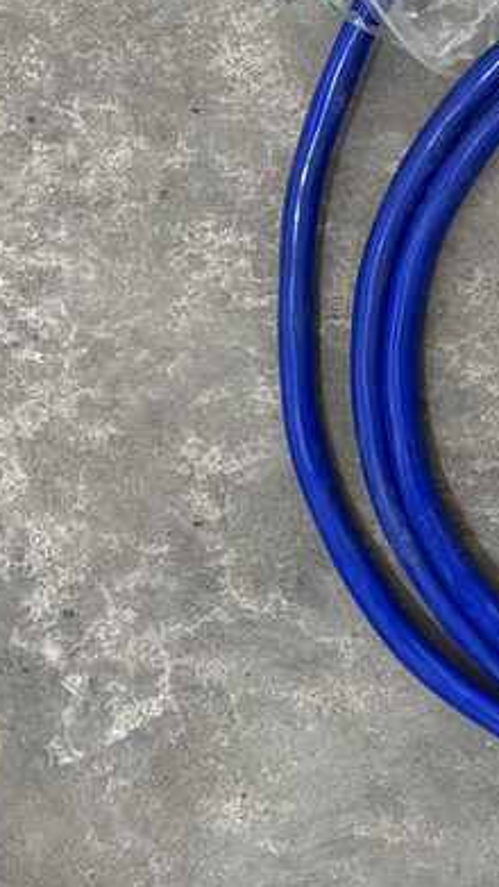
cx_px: 955
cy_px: 222
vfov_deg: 24.2
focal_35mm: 87
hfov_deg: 12.5
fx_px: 2046
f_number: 1.5
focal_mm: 5.7
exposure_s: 1/100
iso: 80
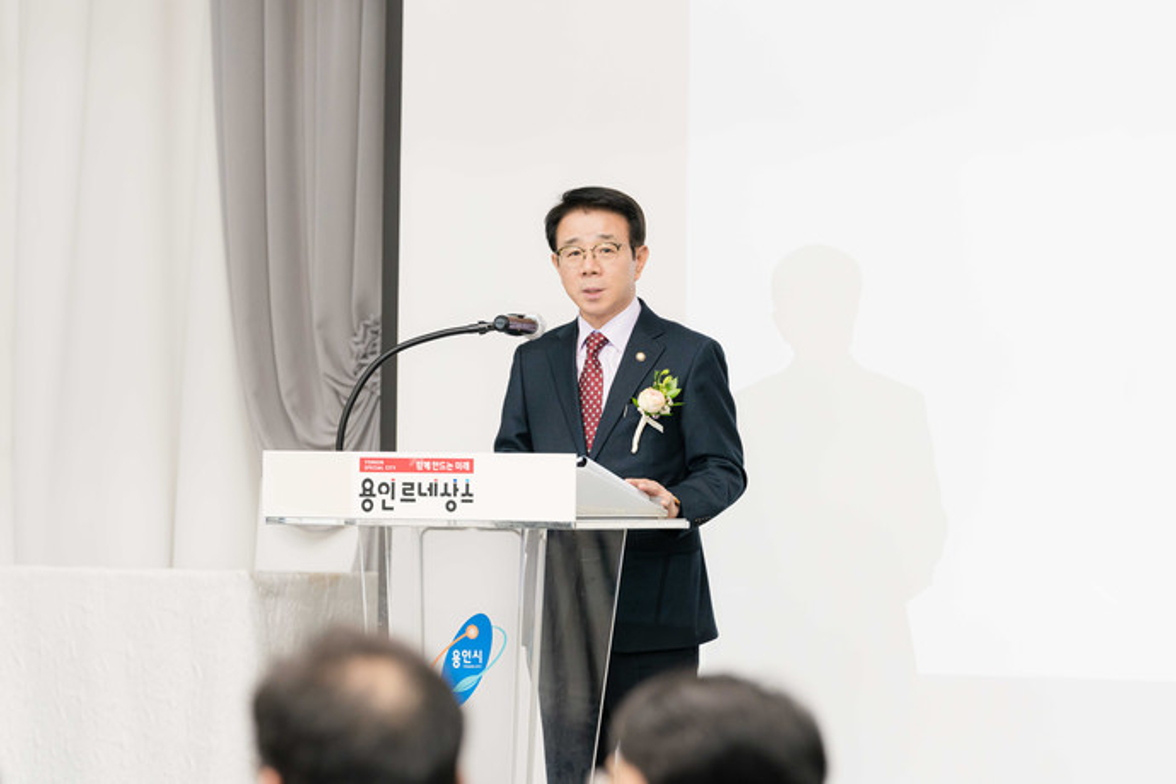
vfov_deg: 8.3
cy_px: 392
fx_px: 5390
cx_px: 588
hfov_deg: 12.5
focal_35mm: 165
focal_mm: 165
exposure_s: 1/100
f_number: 4.5
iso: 2500
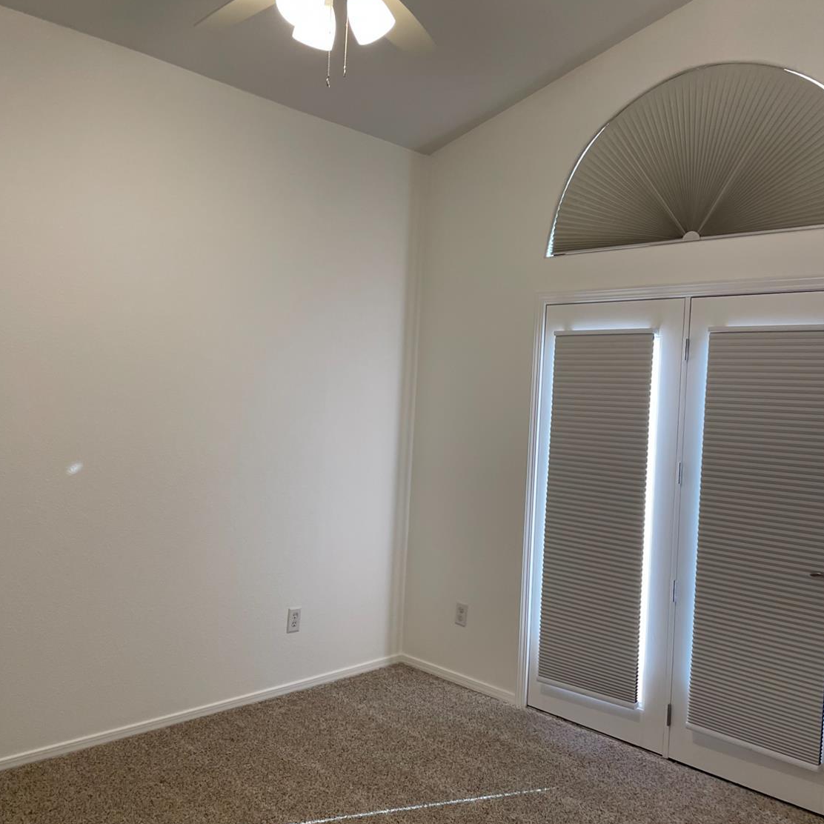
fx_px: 835
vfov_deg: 52.5
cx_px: 410
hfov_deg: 52.5
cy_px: 406
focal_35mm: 31
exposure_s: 1/120
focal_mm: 4.2
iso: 100
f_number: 1.6
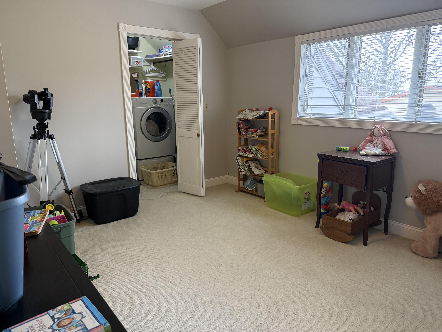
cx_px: 221
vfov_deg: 56.8
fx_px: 306
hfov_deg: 71.6
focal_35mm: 24
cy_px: 166
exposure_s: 1/60
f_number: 1.78
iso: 200
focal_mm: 6.76
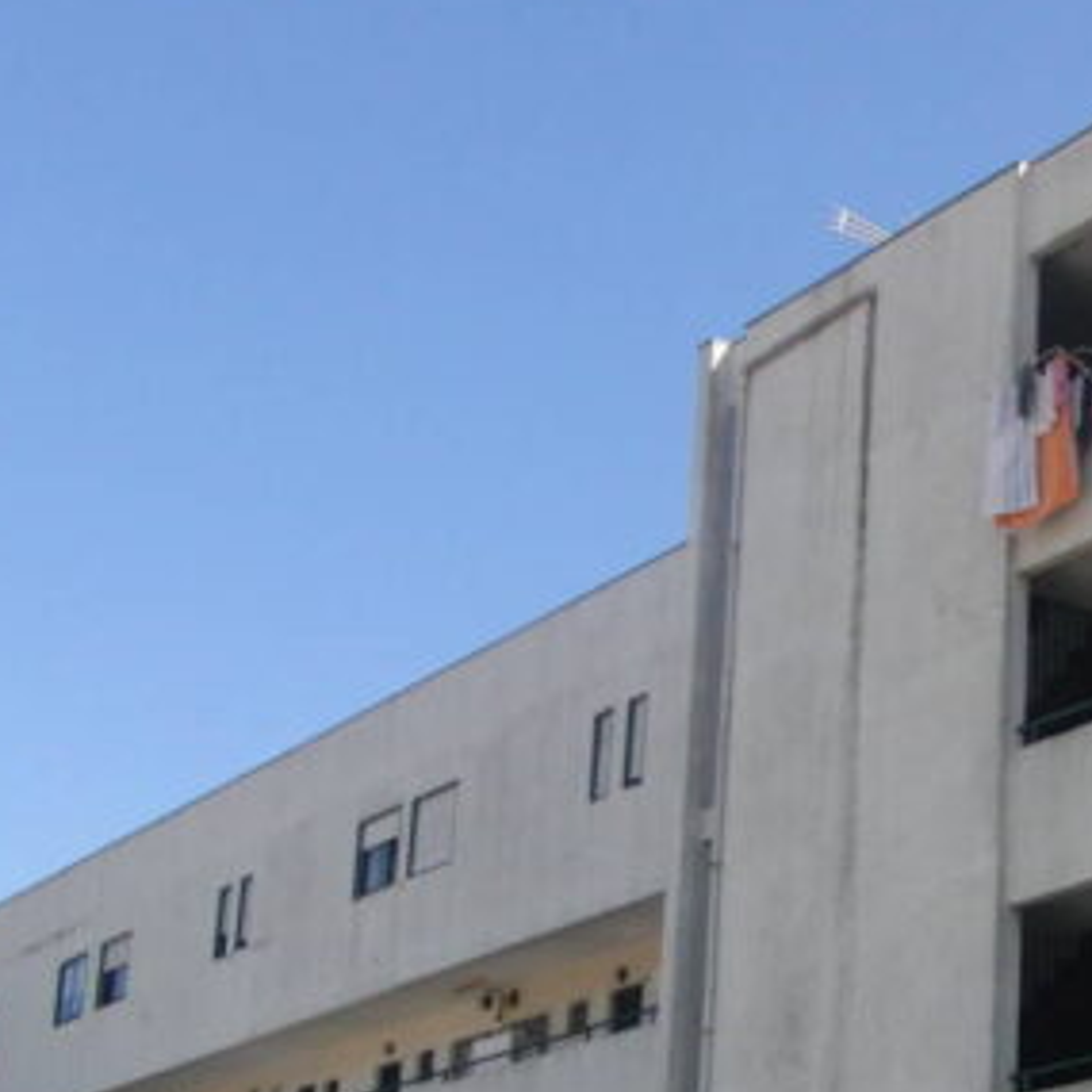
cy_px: 780
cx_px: 1019
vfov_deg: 20.1
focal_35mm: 86
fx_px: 3069
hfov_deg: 19.7
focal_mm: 6.42
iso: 100
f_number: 3.6
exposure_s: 1/800
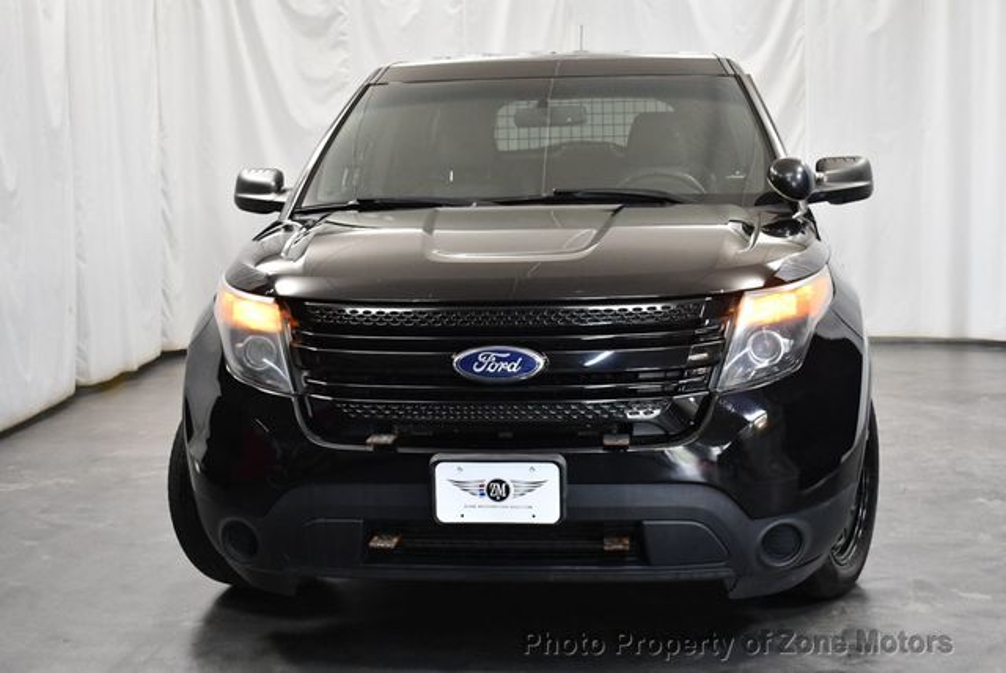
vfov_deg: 24.2
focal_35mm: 56
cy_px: 336
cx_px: 503
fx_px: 1566
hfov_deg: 35.6
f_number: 4.2
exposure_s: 1/125
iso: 1600
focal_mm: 28
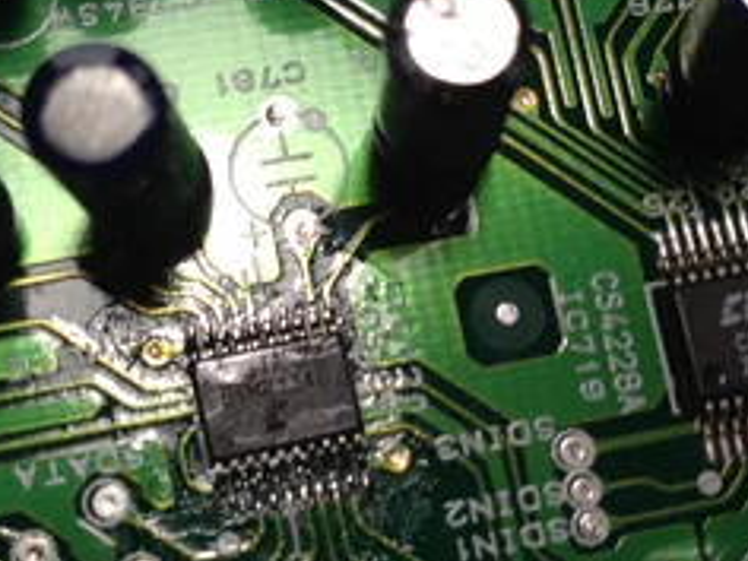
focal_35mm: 67
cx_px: 364
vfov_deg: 21.8
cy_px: 371
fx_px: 1448
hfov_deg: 29.0
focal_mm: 4.12
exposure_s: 1/60
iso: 50
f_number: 2.4
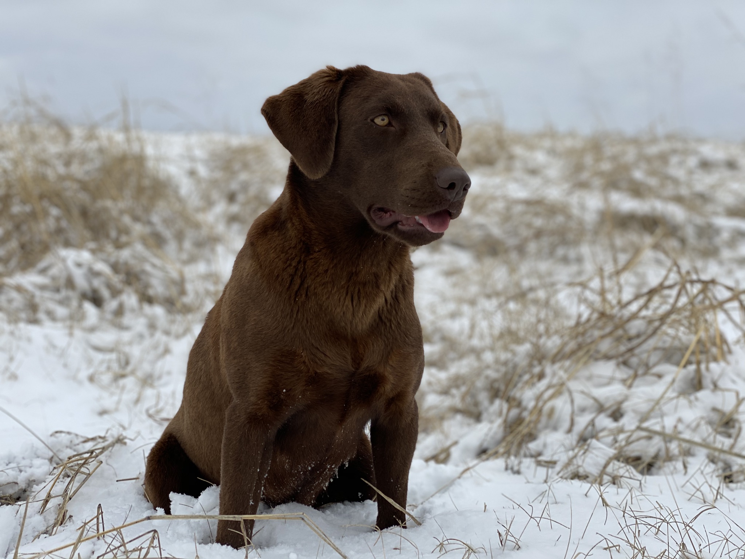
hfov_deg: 36.8
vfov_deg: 28.0
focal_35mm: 52
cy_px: 280
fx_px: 1119
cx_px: 372
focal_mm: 6
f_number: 2
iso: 20
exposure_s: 1/1653
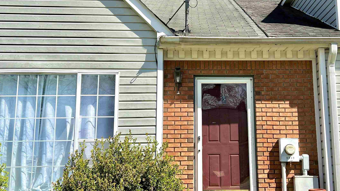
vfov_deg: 29.0
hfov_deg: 49.0
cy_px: 91
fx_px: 370
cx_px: 211
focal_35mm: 41
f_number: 1.5
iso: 50
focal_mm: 5.7
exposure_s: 1/5319
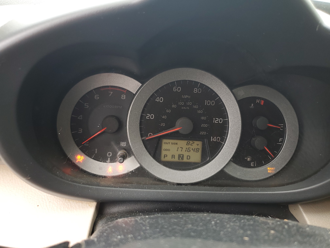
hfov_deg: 67.3
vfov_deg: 53.1
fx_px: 248
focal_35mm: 26
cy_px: 124
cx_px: 165
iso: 53
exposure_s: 1/120
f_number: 1.5
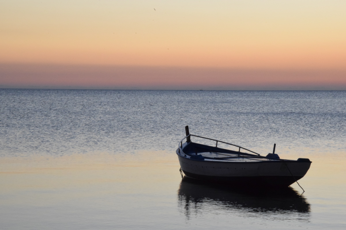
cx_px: 173
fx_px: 1153
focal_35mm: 120
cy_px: 115
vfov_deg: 11.4
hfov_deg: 17.1
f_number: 36
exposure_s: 1/20
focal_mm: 80
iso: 3200
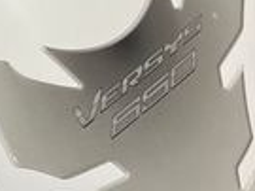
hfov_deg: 14.8
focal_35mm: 123
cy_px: -170
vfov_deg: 11.1
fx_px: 905
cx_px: -132
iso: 80
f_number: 1.6
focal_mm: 5.1
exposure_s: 1/100
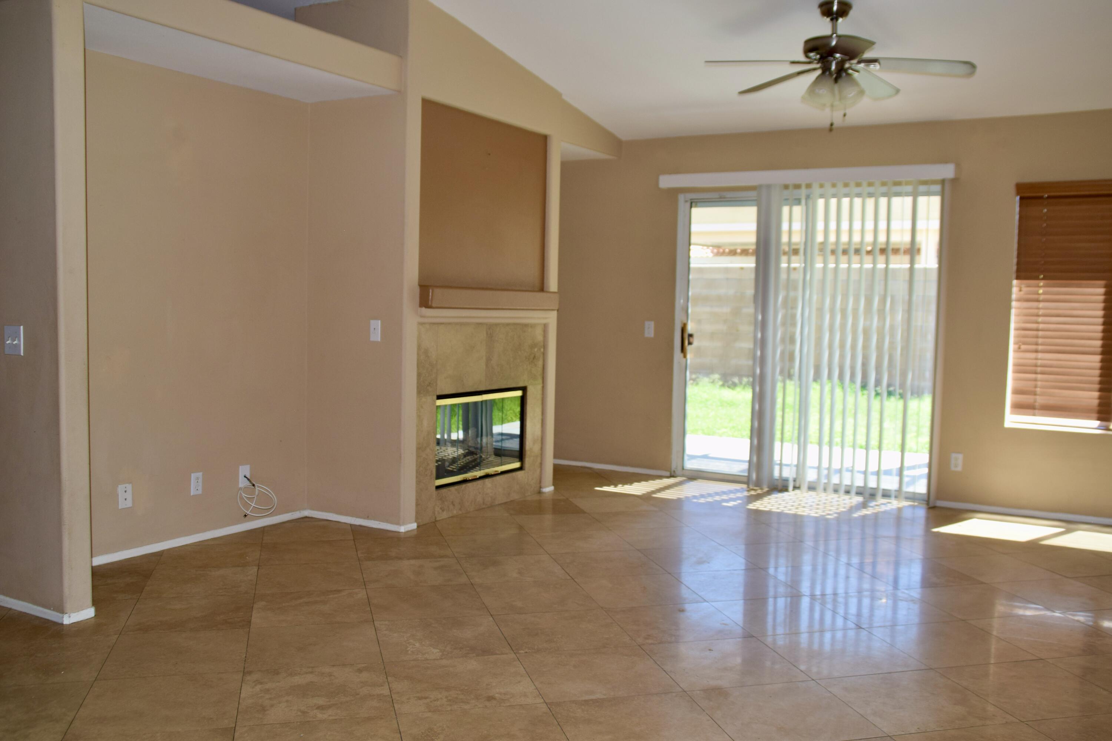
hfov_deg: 57.2
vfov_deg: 40.0
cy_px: 370
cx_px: 556
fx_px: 1019
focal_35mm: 33
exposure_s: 1/125
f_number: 5.6
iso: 250
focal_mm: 22
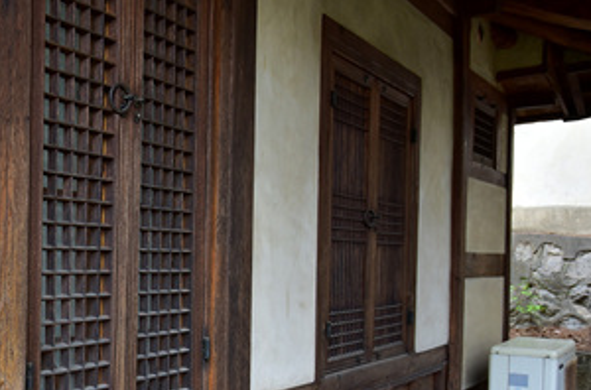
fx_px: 769
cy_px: 257
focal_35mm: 47
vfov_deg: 28.3
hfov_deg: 36.5
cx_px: -35
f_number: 4
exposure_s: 1/125
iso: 250
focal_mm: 22
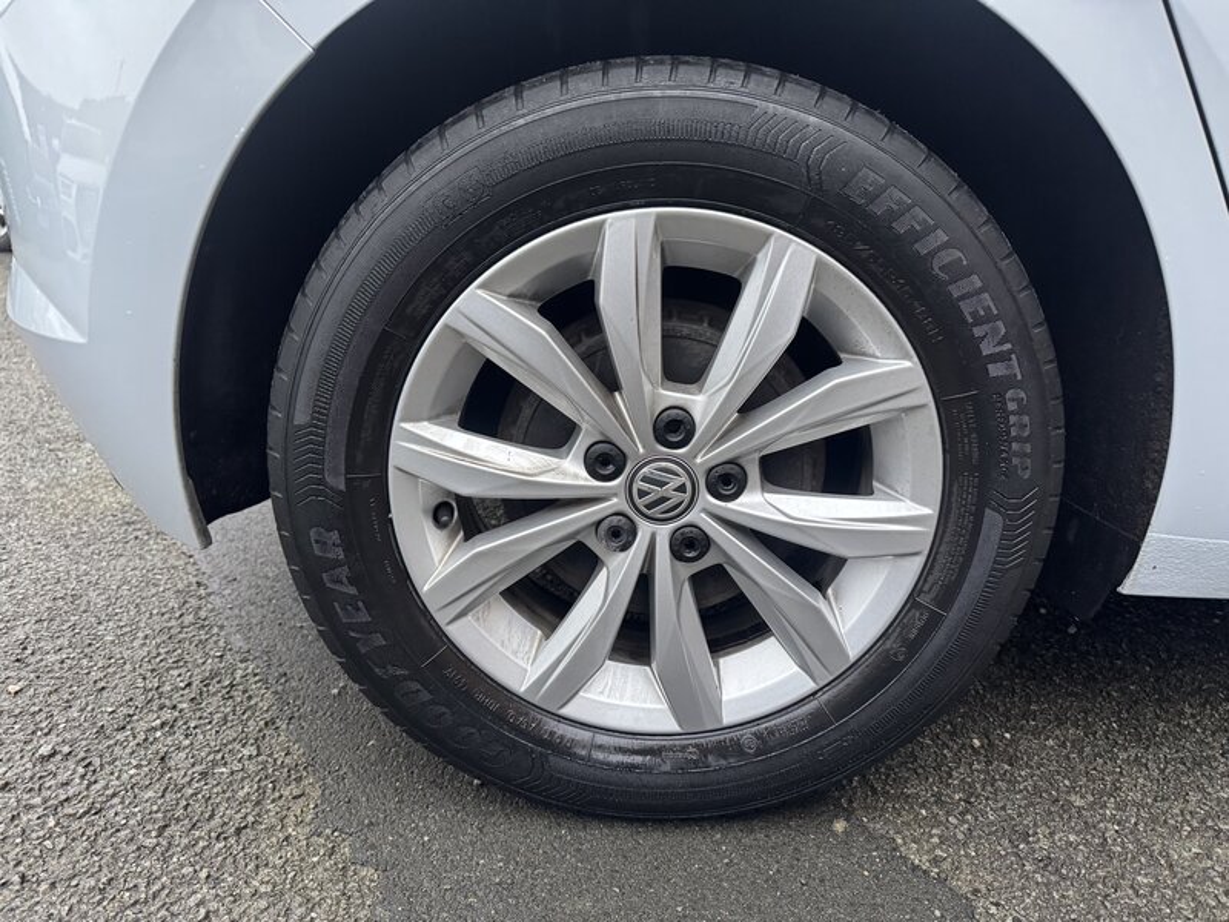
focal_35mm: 24
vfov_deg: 56.8
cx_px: 614
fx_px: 852
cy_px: 461
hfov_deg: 71.6
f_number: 1.78
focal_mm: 6.76
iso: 500
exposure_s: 1/60
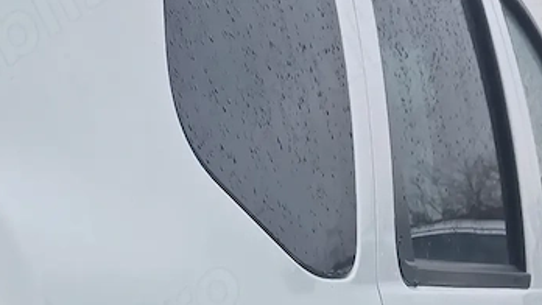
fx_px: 1380
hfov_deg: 20.7
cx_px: -111
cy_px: 873
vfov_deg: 10.0
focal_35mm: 96
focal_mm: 6.3
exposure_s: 1/180
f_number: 1.7
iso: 20
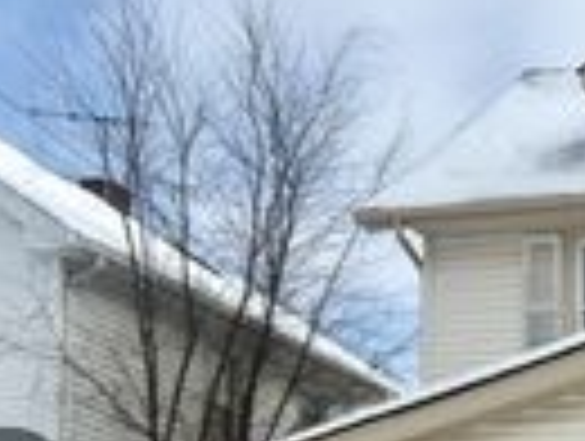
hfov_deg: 19.2
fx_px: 1558
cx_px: 819
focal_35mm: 92
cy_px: 601
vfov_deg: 15.2
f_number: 1.78
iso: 80
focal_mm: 6.76
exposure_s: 1/14286
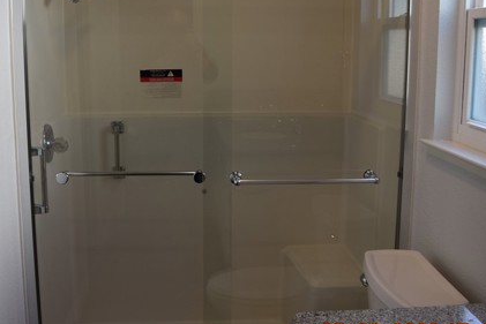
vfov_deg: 32.5
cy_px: 122
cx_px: 203
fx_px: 554
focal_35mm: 41
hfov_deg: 47.2
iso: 400
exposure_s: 1/100
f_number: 5
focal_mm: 18
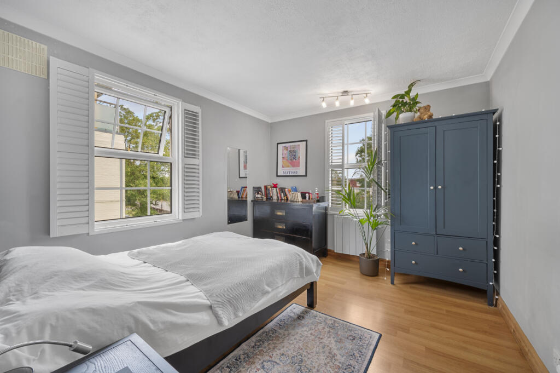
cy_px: 186
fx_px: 218
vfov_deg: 81.1
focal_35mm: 14
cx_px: 280
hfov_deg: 104.3
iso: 200
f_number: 16
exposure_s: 1/8
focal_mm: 14
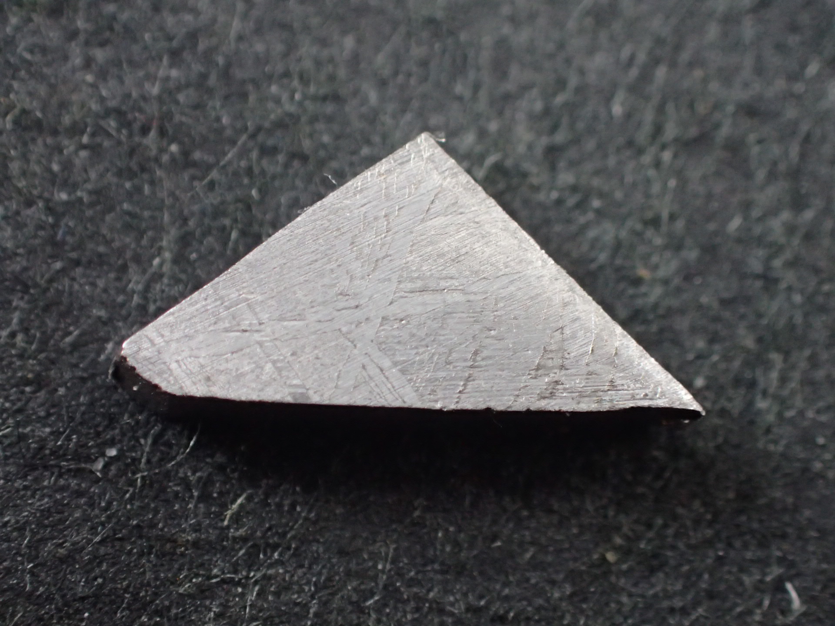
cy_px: 313
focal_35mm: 91
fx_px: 2195
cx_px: 418
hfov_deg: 21.5
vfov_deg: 16.2
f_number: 4.7
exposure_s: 1/100
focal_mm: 16.48
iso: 800
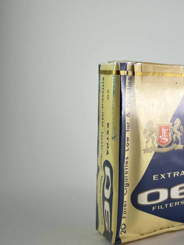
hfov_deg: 30.7
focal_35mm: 46
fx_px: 326
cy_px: 80
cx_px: 148
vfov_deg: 40.7
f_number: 1.6
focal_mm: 5.1
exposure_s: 1/459
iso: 50
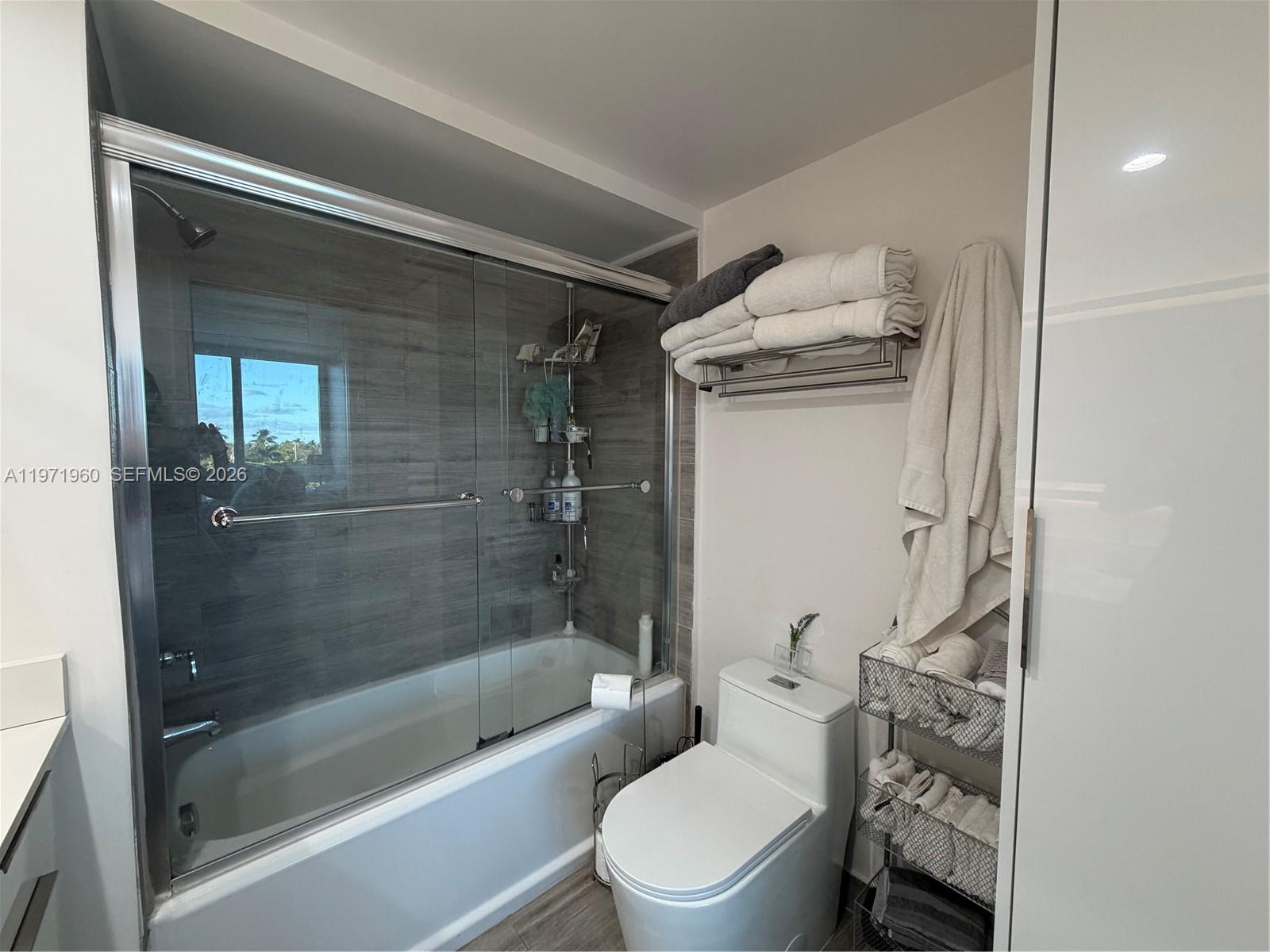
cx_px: 635
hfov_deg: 102.1
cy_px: 476
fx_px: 514
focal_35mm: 14
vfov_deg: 85.7
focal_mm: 2.22
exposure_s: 1/120
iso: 250
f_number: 2.2
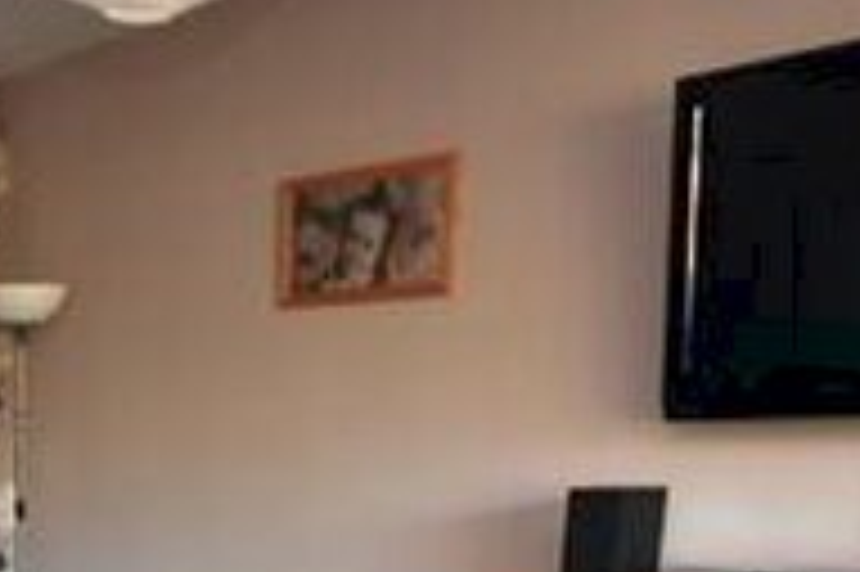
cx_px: 5
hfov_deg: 33.3
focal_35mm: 55
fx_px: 1313
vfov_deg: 20.4
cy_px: 896
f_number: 4
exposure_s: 1/60
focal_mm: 10
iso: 800
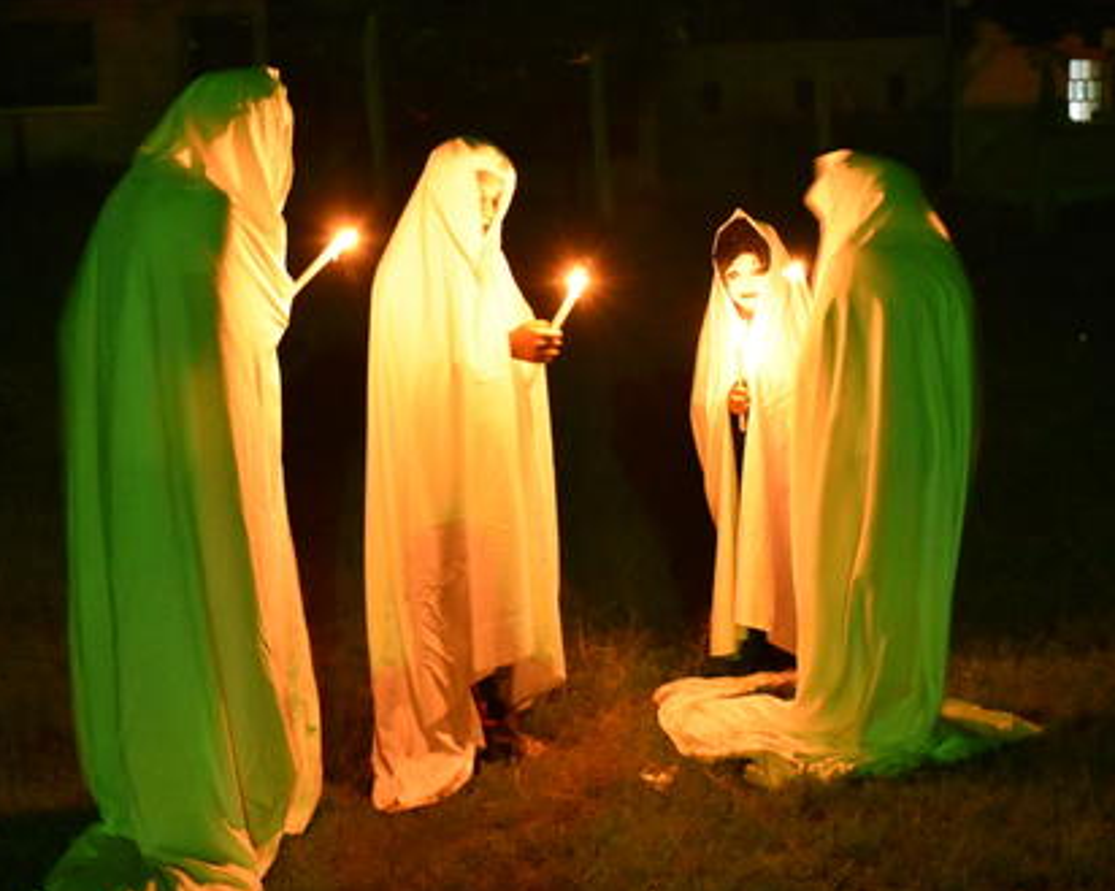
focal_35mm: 65
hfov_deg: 29.1
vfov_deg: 23.5
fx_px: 2143
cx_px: 471
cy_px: 447
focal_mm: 38
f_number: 5
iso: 8000
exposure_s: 1/5
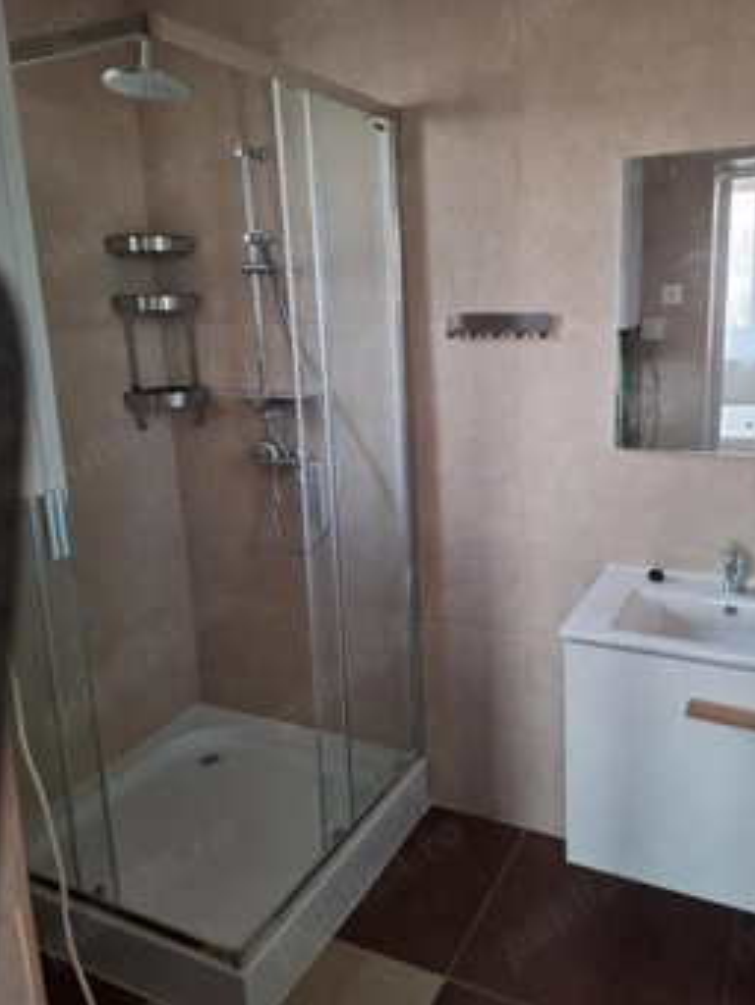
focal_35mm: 27
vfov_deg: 65.2
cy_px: 466
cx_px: 425
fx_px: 785
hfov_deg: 51.3
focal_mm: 5.54
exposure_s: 1/20
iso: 400
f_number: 1.8
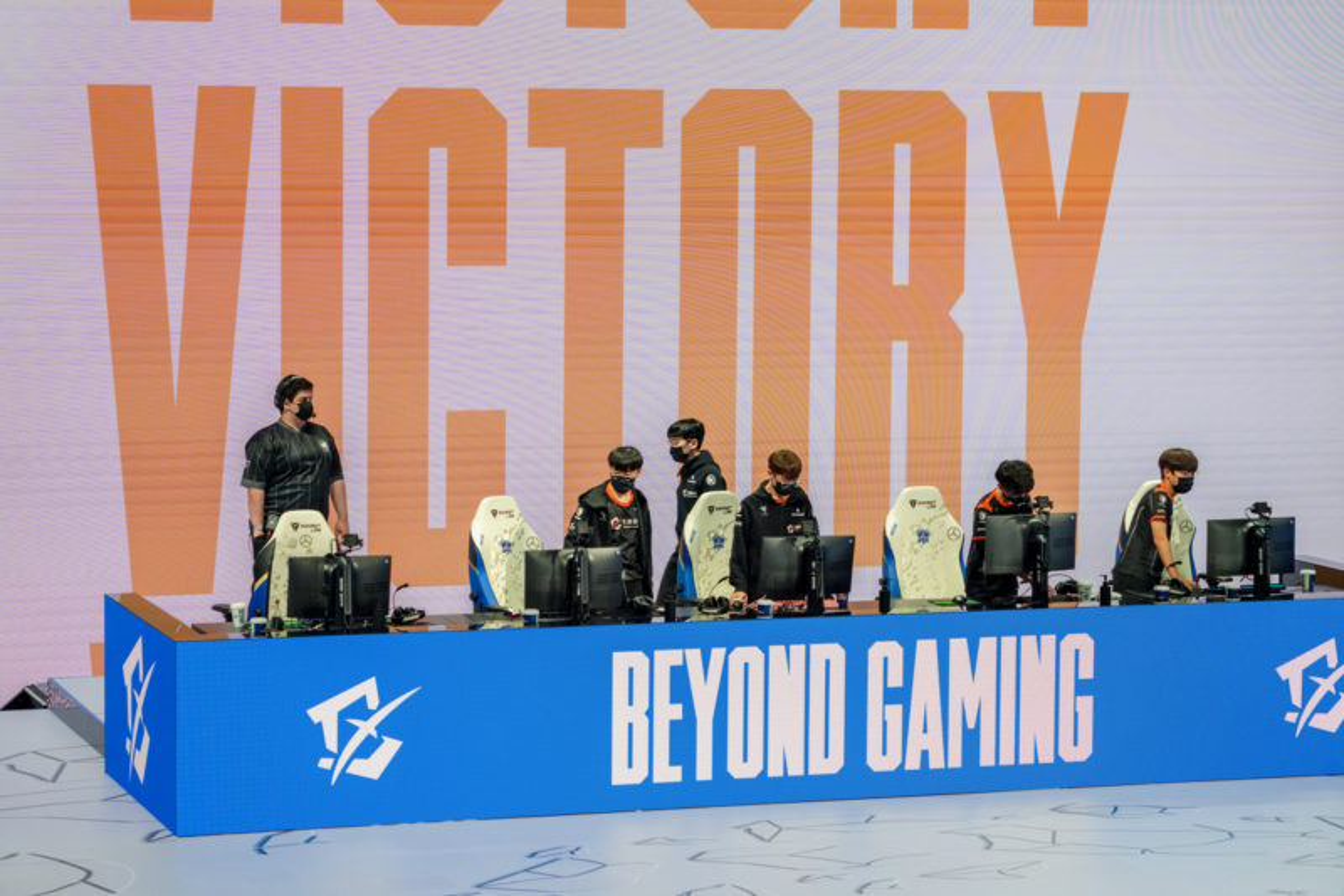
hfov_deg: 20.4
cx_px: 672
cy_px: 448
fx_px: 3732
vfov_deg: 13.7
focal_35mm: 100
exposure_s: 1/160
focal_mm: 100
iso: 800
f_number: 4.5
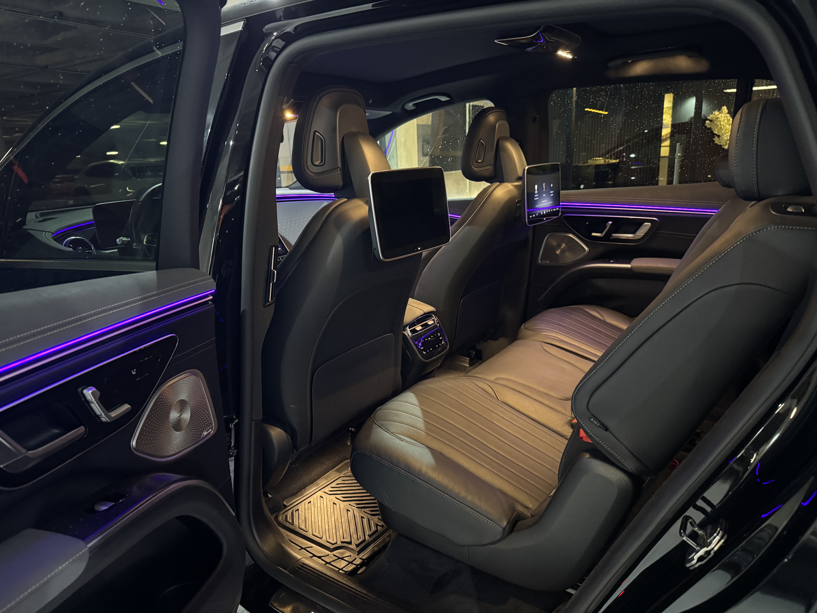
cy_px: 306
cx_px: 408
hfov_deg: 71.6
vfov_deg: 56.8
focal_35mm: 24
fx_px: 566
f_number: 1.78
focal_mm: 6.76
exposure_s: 1/28
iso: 1600
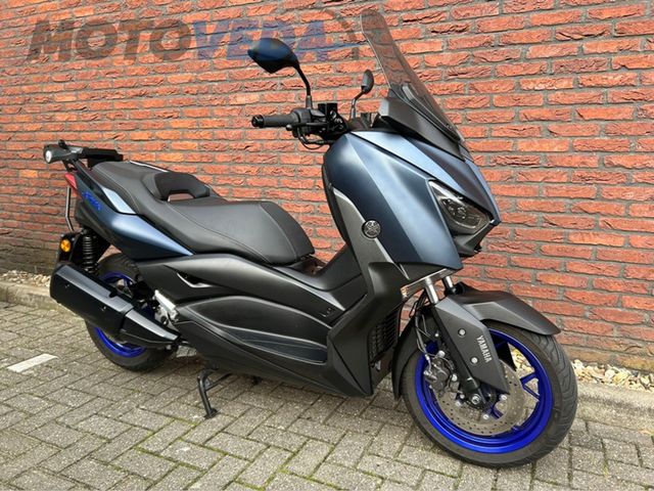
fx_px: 491
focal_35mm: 26
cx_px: 327
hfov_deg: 67.3
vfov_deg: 53.1
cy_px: 246
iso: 40
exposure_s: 1/121
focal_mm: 5.7
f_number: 1.5
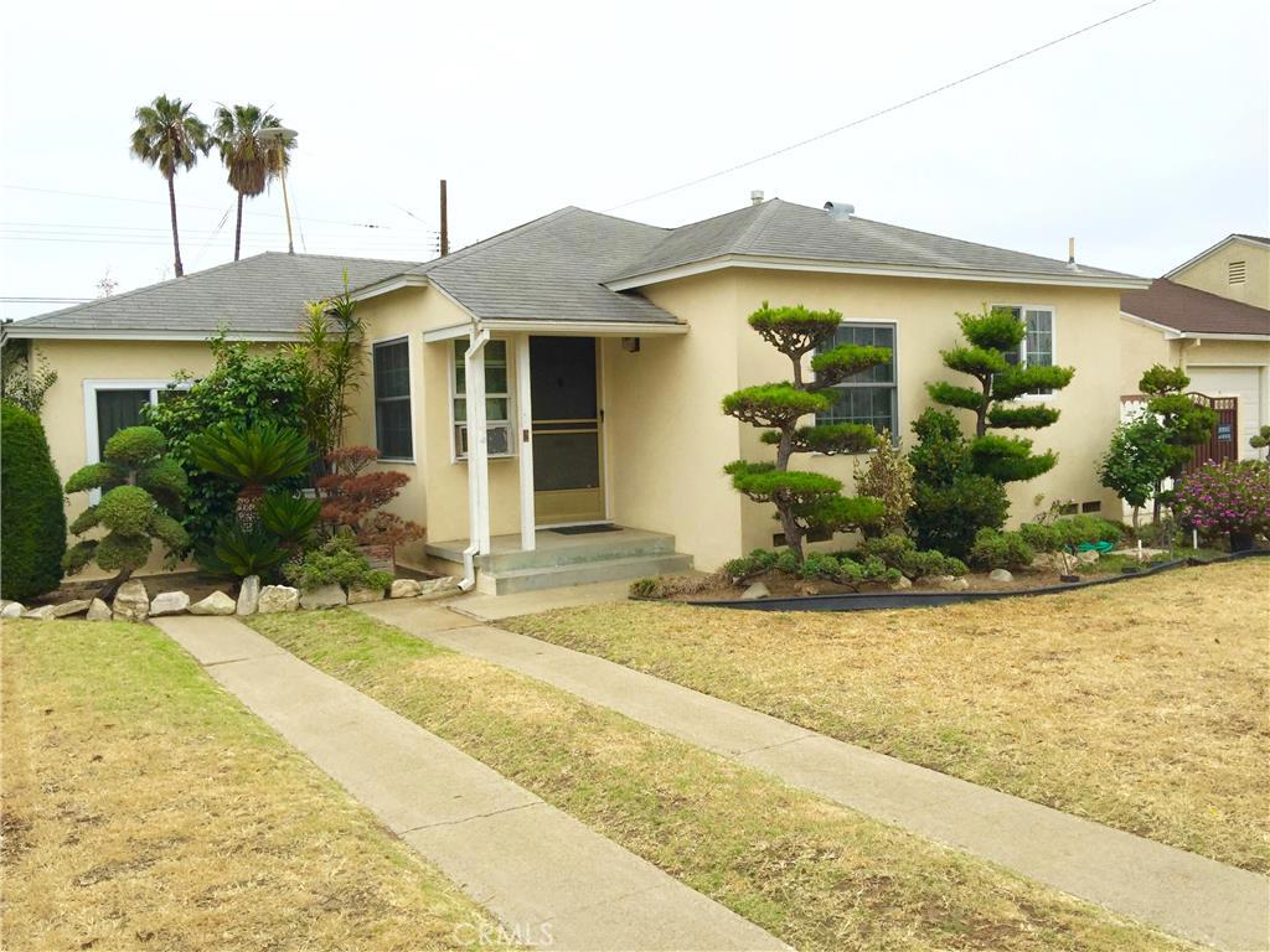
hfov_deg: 61.7
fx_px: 1064
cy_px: 476
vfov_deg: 48.2
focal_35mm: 29
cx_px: 635
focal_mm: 4.15
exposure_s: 1/879
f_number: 2.2
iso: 32
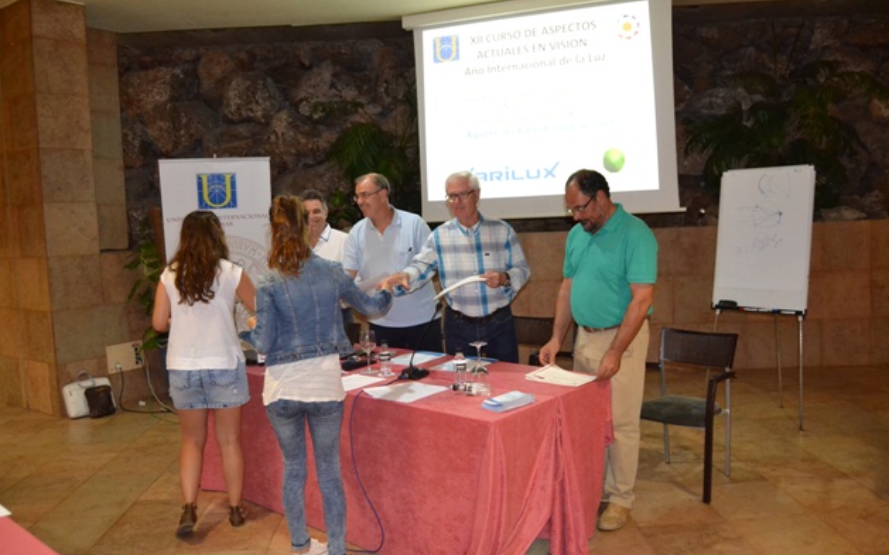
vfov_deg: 44.5
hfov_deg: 66.5
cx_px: 438
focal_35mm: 28
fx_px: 678
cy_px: 282
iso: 3200
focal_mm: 18
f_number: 3.5
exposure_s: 1/60
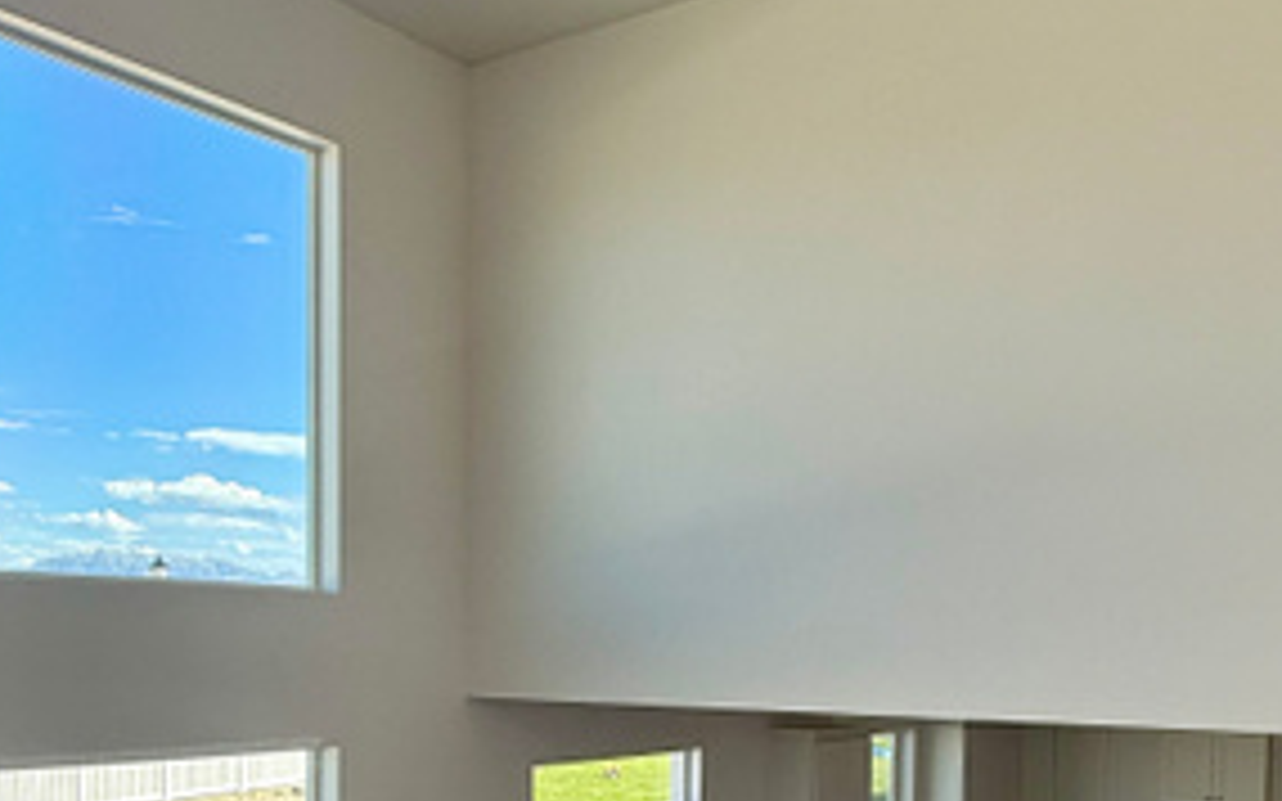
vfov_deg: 30.5
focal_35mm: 40
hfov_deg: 49.3
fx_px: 1397
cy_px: 729
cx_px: 652
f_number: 2.2
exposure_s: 1/479
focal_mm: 2.22
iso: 64
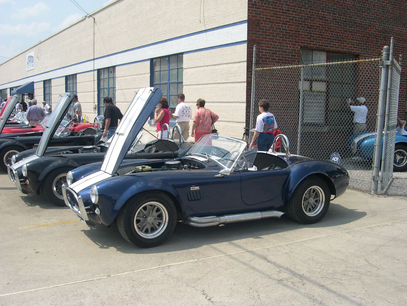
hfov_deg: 49.0
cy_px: 153
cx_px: 204
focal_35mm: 38
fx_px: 447
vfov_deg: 37.7
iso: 100
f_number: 7.6
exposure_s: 1/229
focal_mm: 8
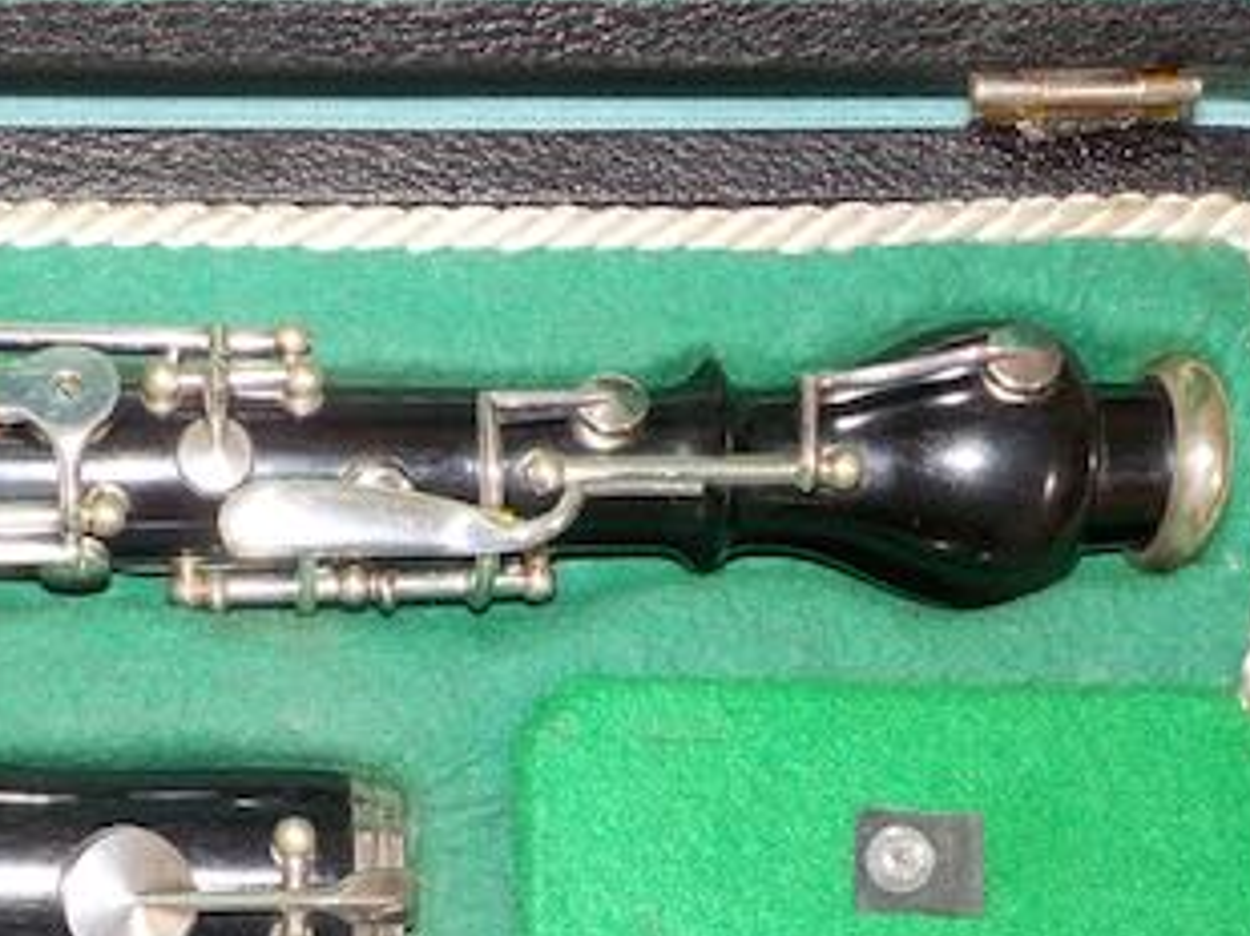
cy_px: 956
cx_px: 210
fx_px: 2237
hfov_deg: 30.3
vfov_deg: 22.6
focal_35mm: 62
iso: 200
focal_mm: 4.1
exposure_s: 1/30
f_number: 3.3
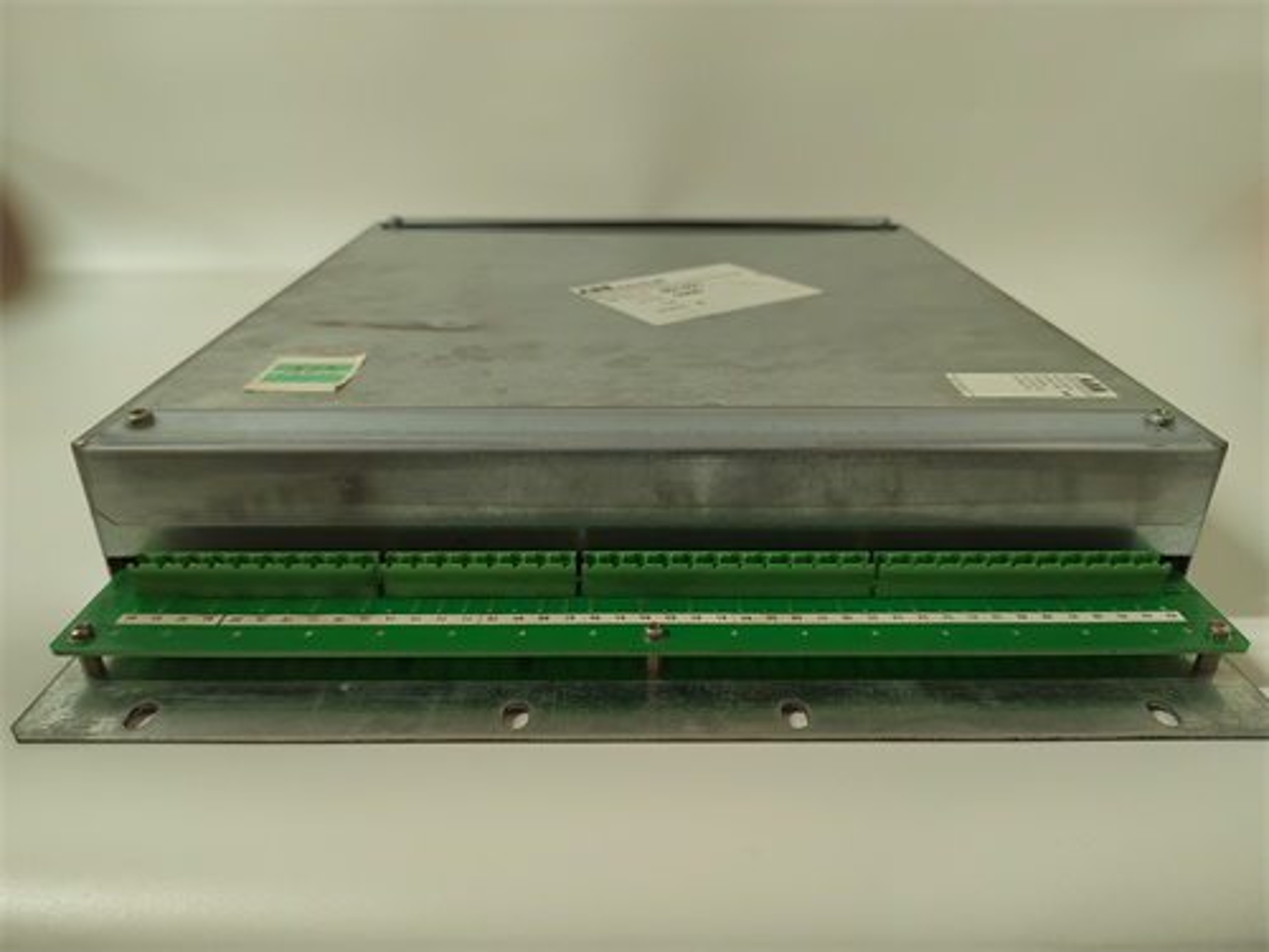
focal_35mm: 23
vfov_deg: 58.9
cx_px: 634
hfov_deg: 73.9
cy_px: 476
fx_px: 843
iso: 2206
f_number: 1.9
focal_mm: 5.52
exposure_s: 1/100
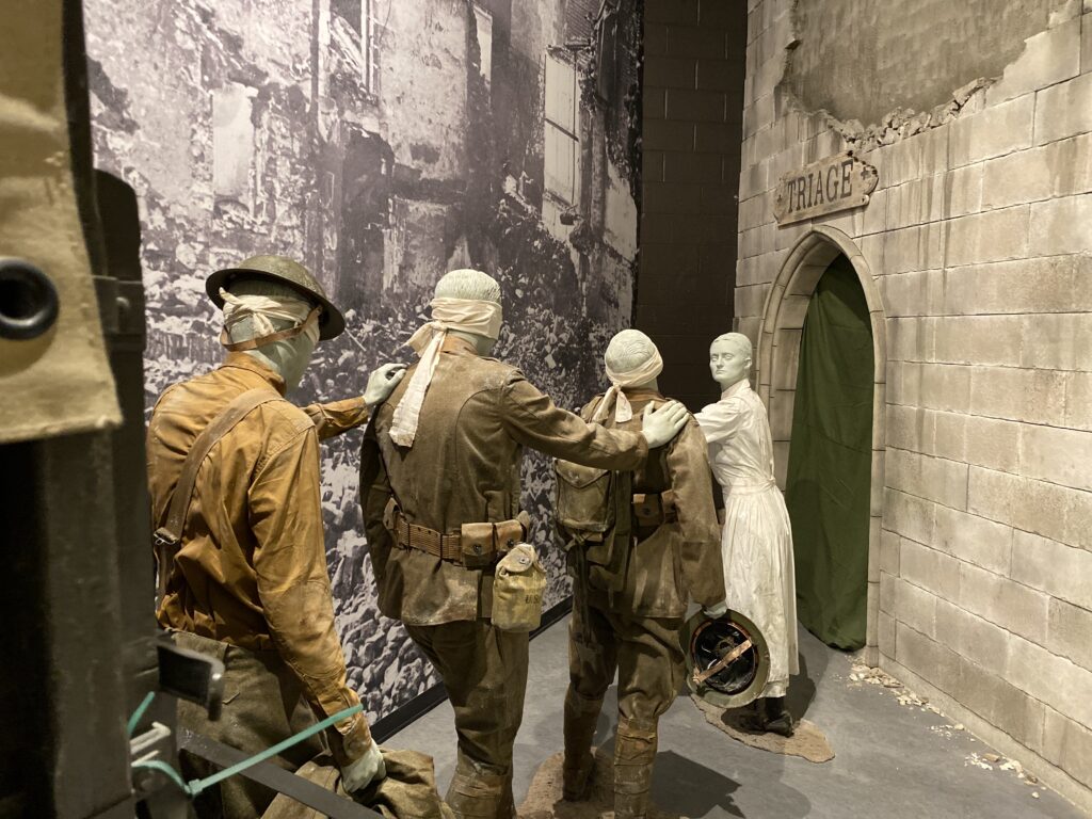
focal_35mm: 26
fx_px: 820
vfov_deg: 53.1
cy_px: 410
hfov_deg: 67.3
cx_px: 546
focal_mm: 4.25
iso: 500
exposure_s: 1/30
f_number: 1.8
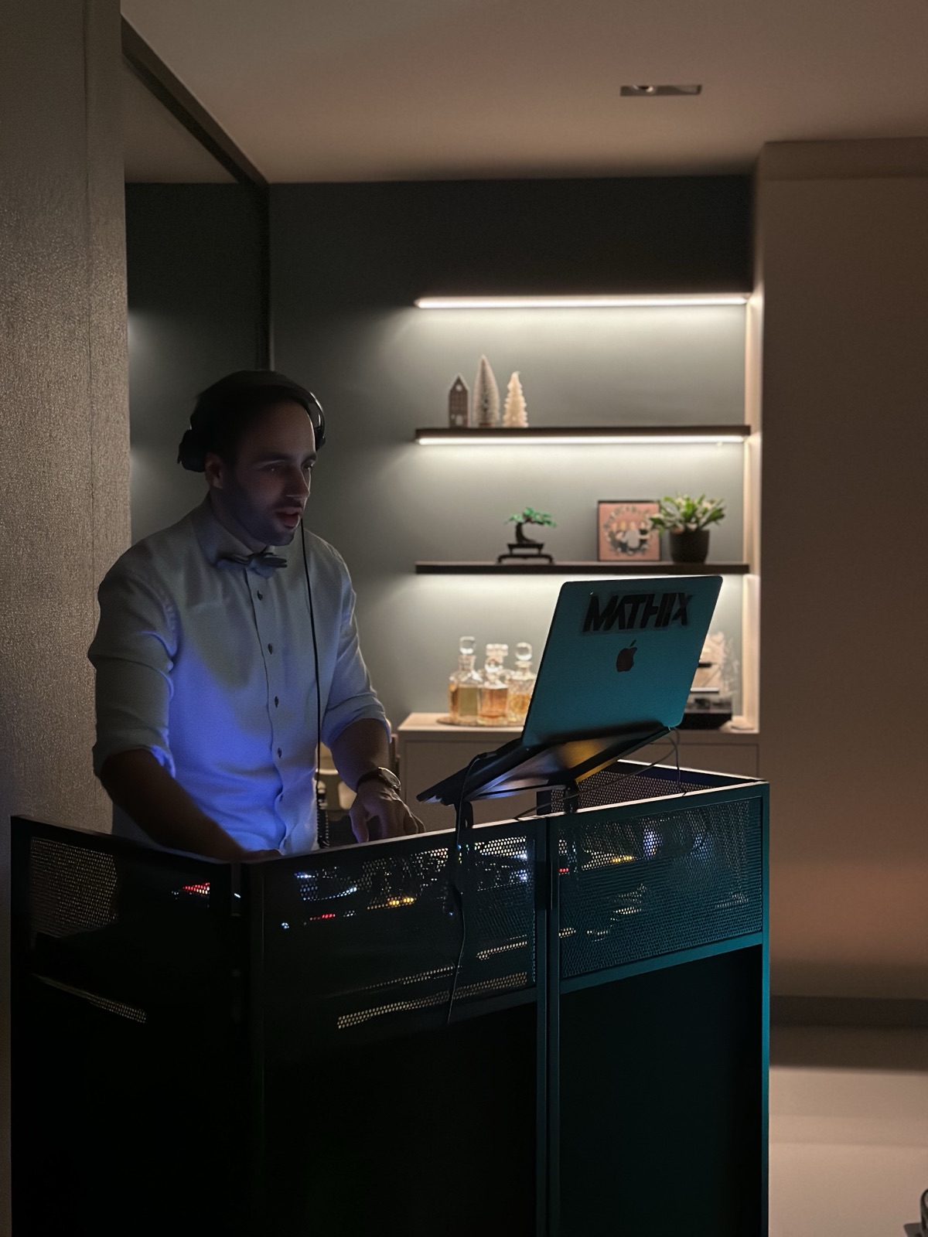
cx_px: 464
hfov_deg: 30.3
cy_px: 618
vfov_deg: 39.7
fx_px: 1716
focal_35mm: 48
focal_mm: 6.86
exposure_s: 1/39
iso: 400
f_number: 1.78
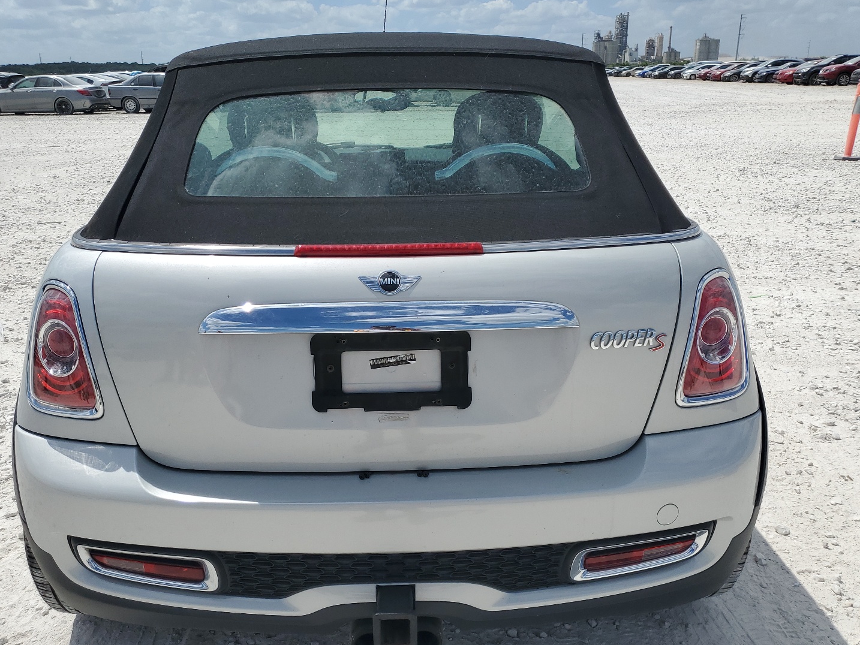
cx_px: 398
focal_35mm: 29
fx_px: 721
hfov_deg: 61.6
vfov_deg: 48.2
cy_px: 320
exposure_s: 1/10000
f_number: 1.5
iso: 50
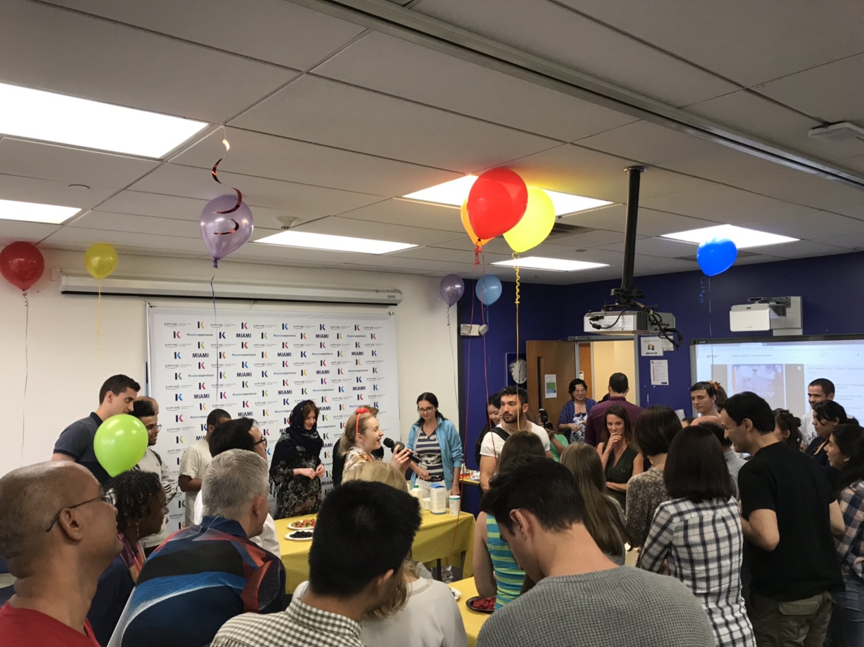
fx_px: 699
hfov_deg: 63.5
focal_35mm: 28
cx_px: 432
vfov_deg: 49.7
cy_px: 324
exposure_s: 1/30
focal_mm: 3.99
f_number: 1.8
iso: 25
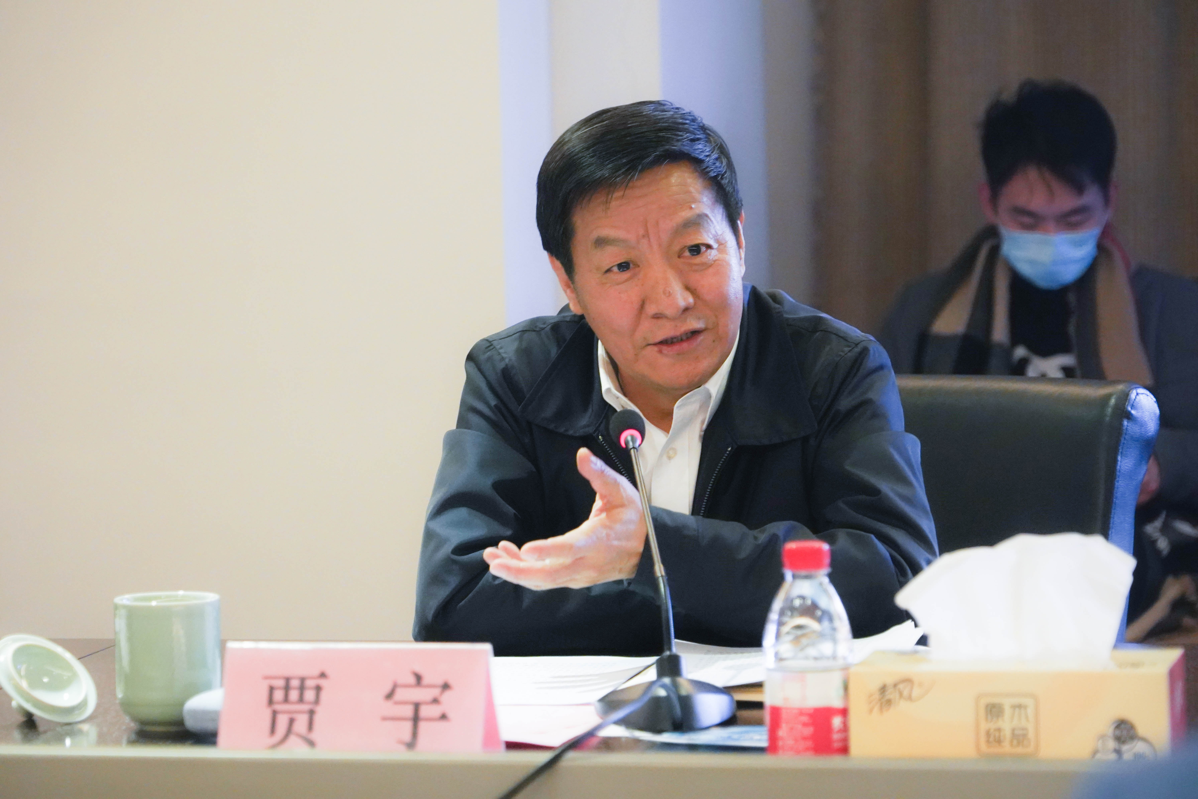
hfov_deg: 14.8
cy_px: 400
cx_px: 599
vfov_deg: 9.9
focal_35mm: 139
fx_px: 4625
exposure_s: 1/80
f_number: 6.3
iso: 5000
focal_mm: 139
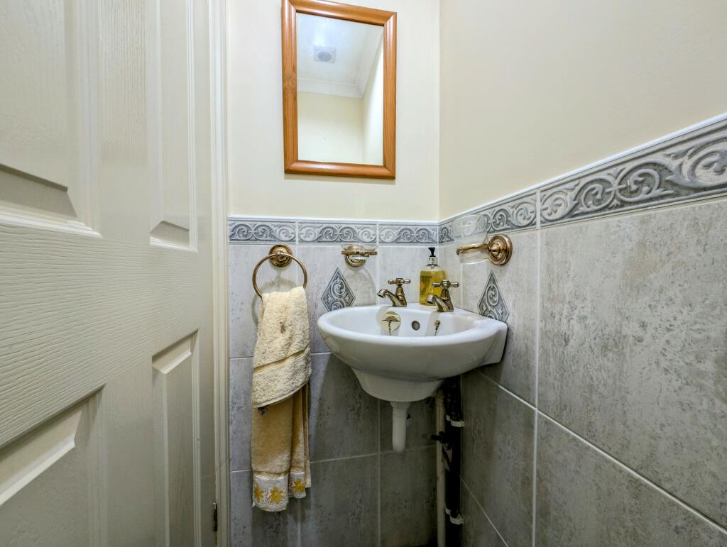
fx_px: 252
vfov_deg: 94.6
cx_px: 364
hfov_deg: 110.5
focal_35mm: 12
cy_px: 274
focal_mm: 2.23
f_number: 1.95
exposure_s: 1/26.6
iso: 43
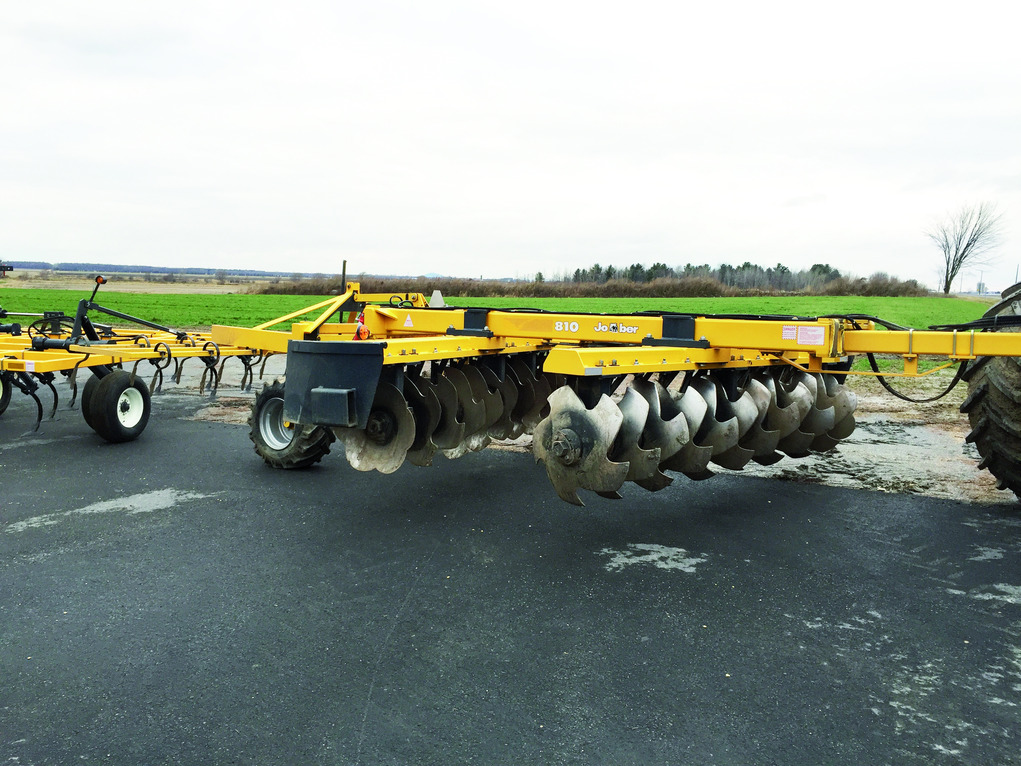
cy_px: 383
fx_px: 855
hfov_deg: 61.7
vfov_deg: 48.2
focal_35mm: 29
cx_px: 510
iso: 40
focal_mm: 4.15
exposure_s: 1/120
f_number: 2.2
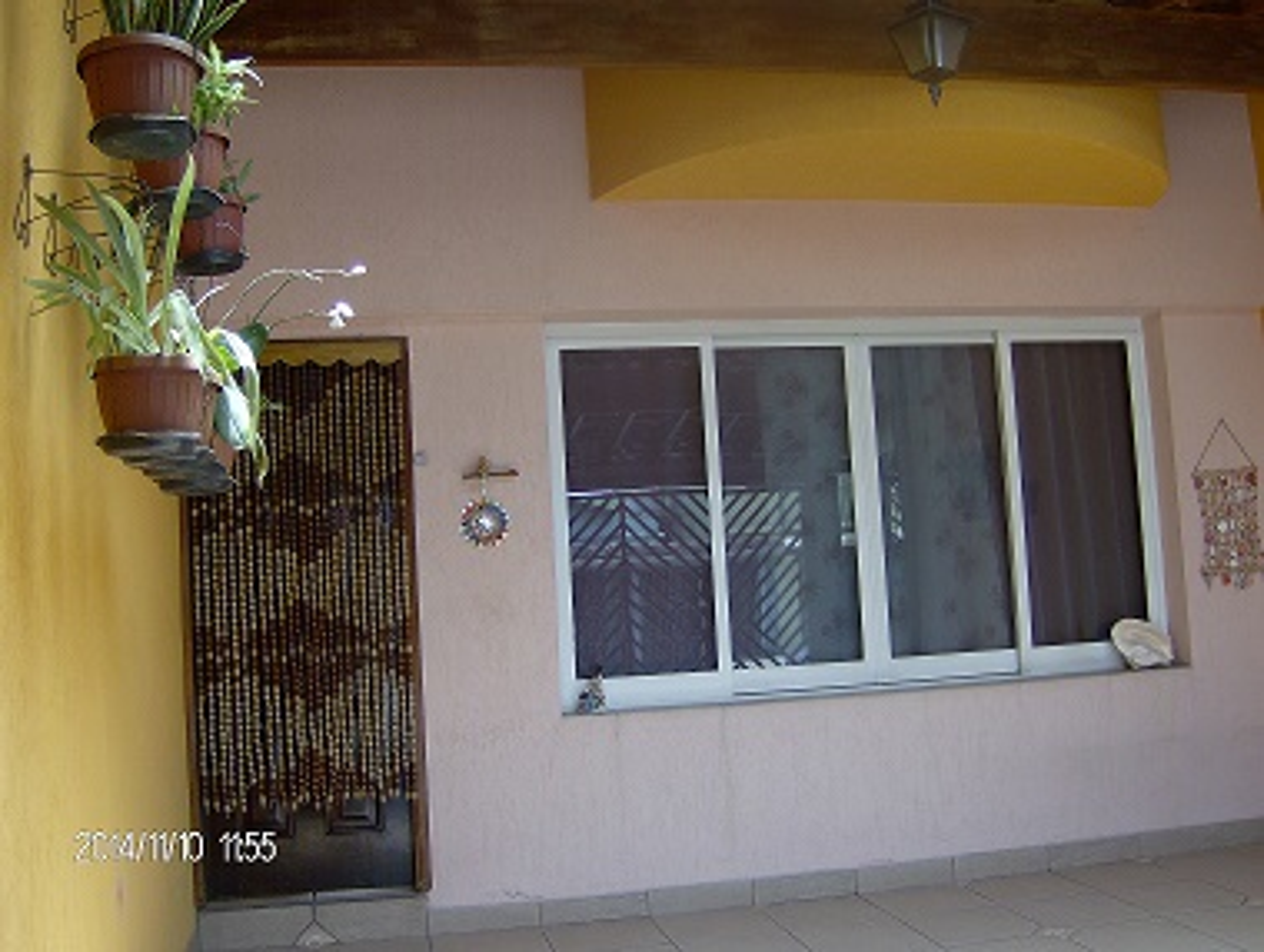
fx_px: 1316
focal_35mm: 36
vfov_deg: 39.7
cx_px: 632
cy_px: 476
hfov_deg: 51.3
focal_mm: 6
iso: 100
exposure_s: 1/128
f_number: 2.8
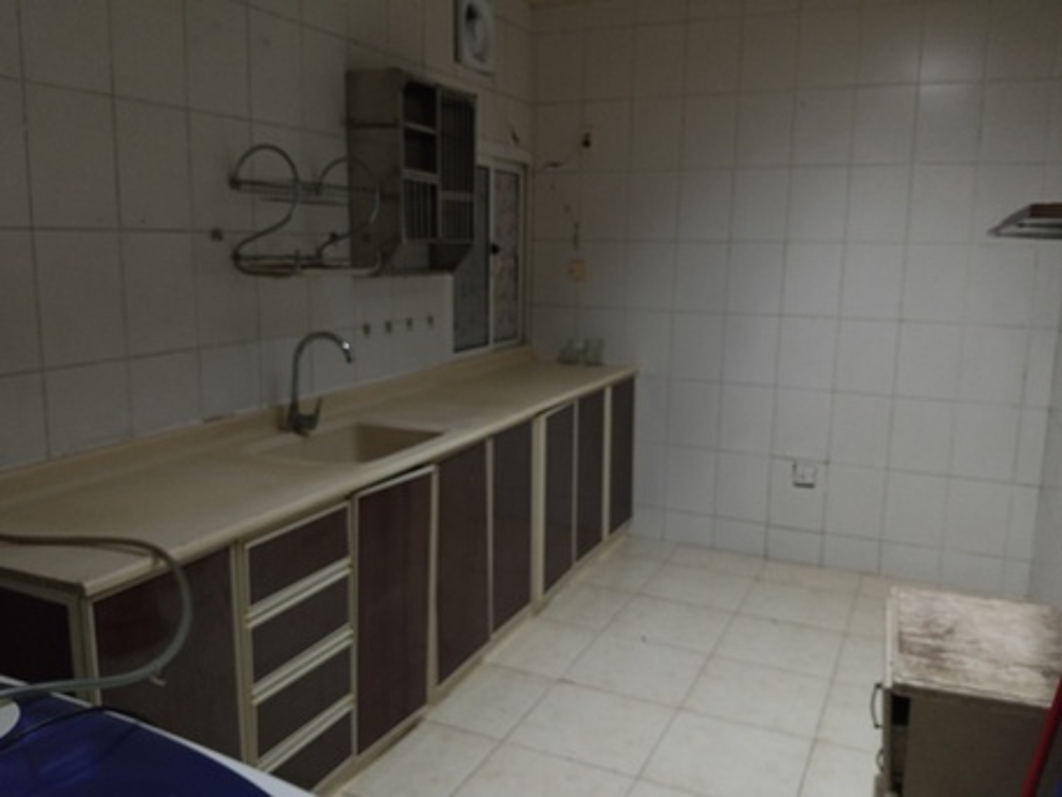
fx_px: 829
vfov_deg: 51.4
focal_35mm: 27
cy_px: 398
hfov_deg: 65.3
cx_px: 531
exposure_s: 1/60
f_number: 1.8
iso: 500
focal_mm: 3.98
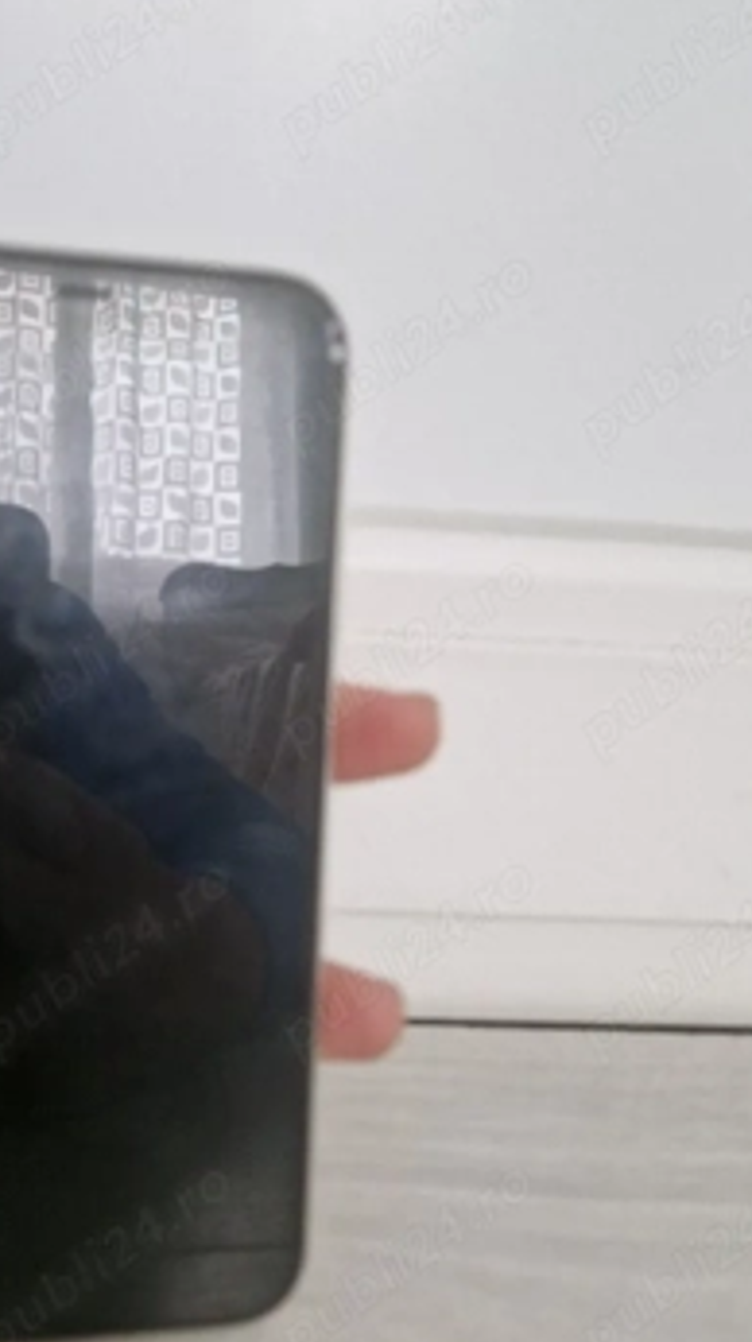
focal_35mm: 29
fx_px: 1031
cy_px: 702
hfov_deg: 39.0
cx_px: 182
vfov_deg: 66.1
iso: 80
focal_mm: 5.4
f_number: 1.8
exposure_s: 1/120
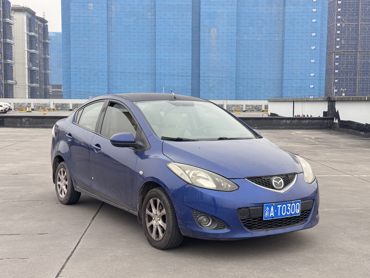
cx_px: 185
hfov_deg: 39.7
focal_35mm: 48
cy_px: 139
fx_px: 513
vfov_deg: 30.3
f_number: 1.78
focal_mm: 6.76
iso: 64
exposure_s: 1/302
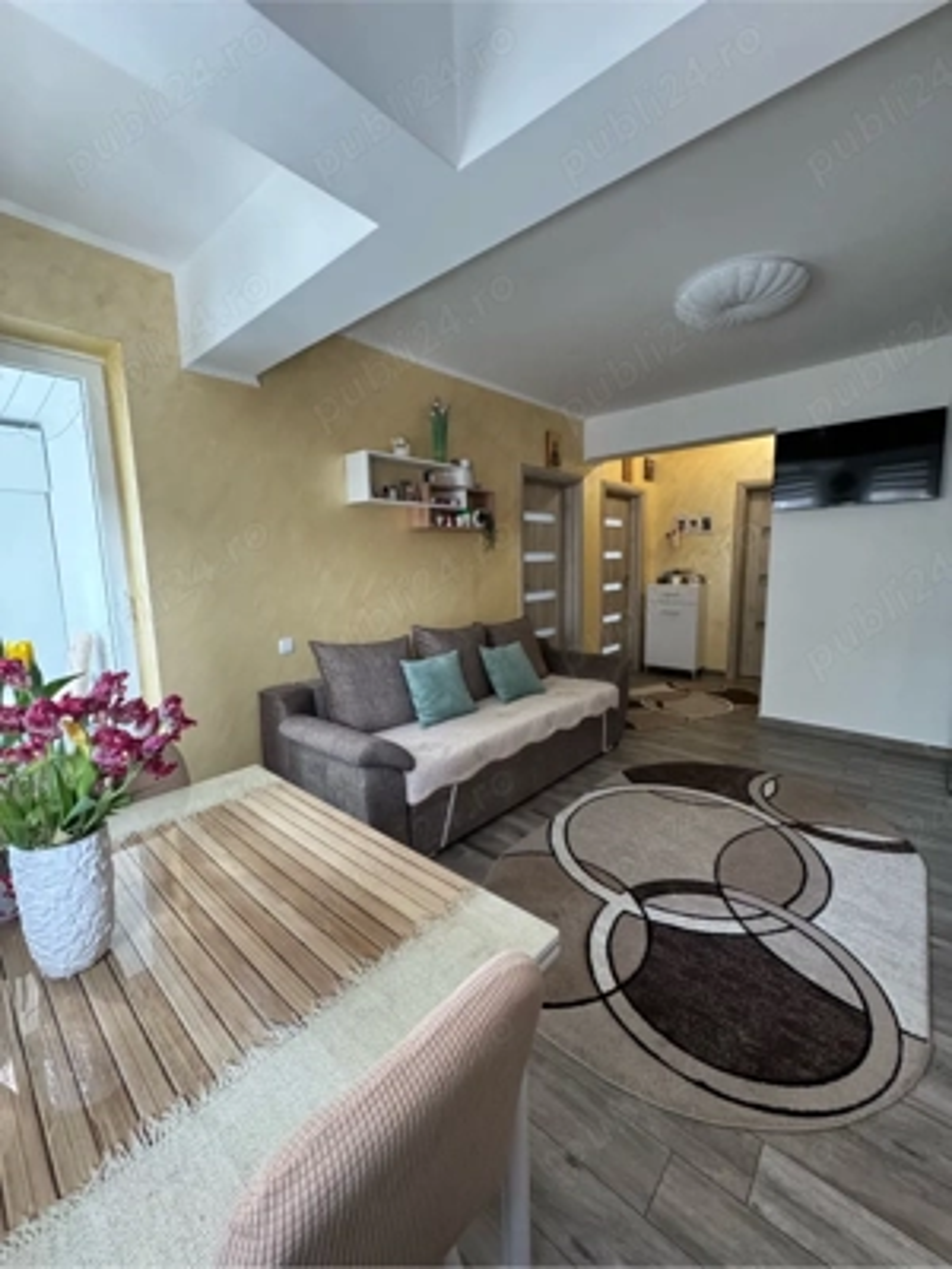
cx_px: 476
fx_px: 513
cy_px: 634
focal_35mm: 14
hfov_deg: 85.7
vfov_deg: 102.1
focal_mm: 2.22
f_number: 2.2
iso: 320
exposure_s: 1/88
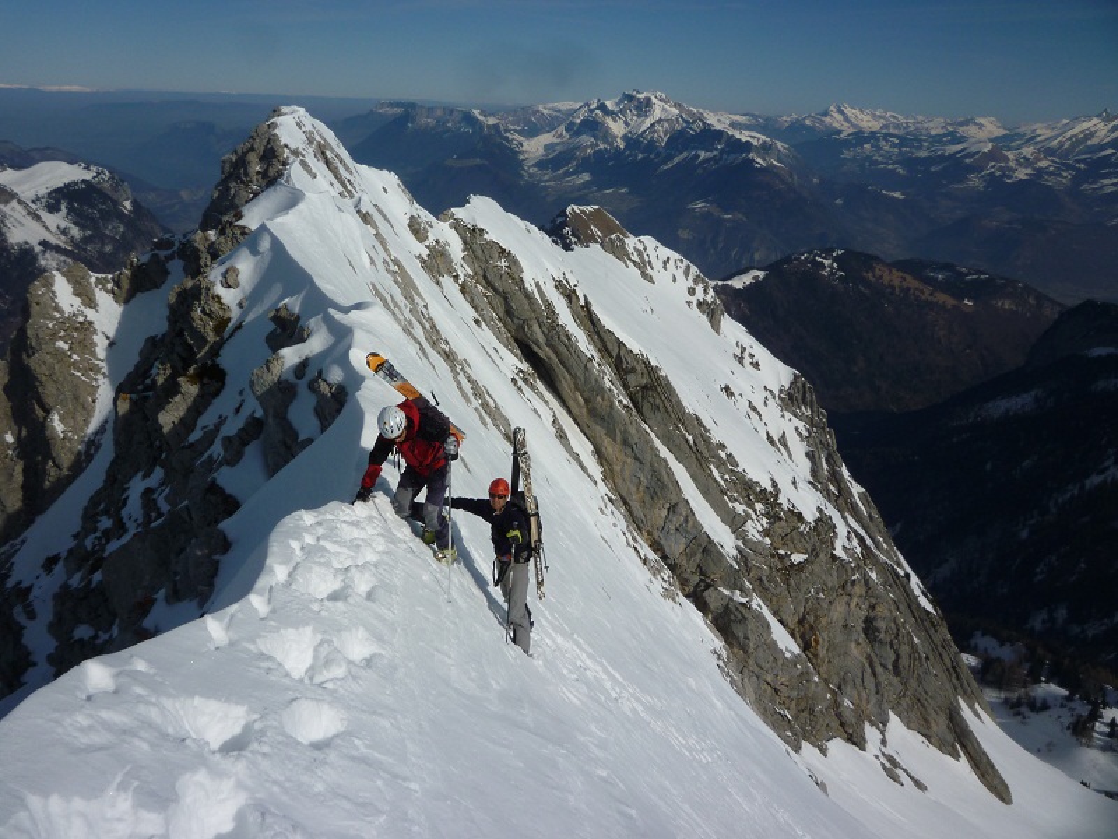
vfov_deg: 48.2
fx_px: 937
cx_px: 559
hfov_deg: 61.7
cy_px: 420
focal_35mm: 29
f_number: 7.1
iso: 80
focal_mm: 5.2
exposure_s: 1/800
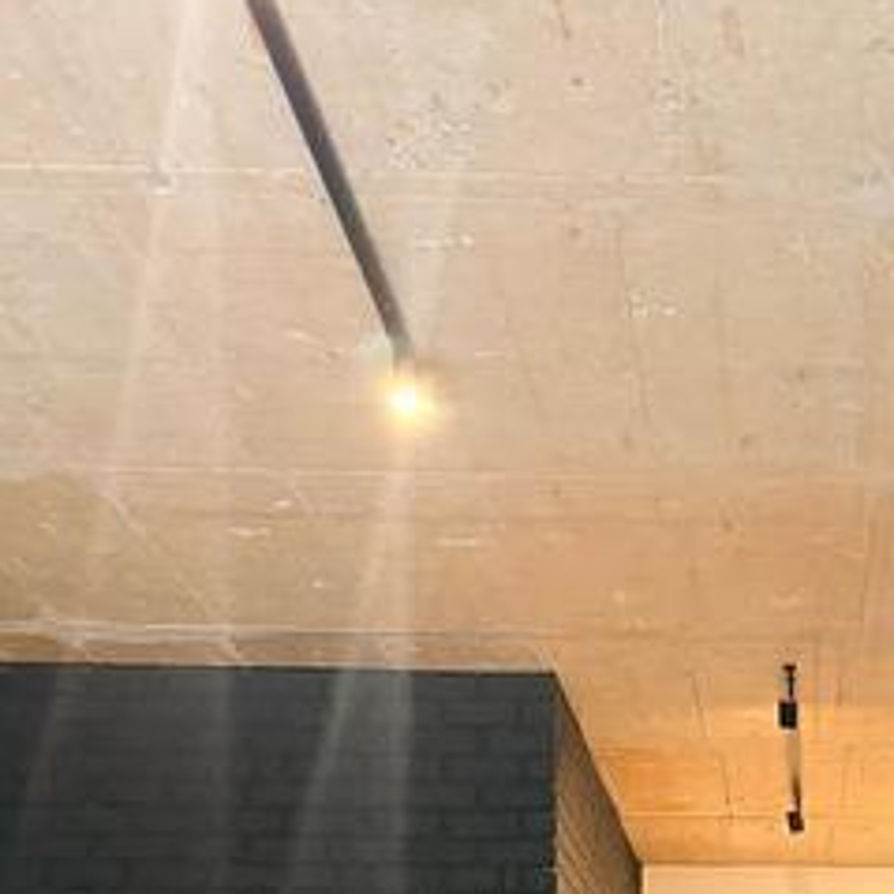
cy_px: 1276
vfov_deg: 21.2
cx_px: 879
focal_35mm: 71
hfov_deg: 23.4
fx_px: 2075
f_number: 1.78
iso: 500
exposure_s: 1/50
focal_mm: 6.76
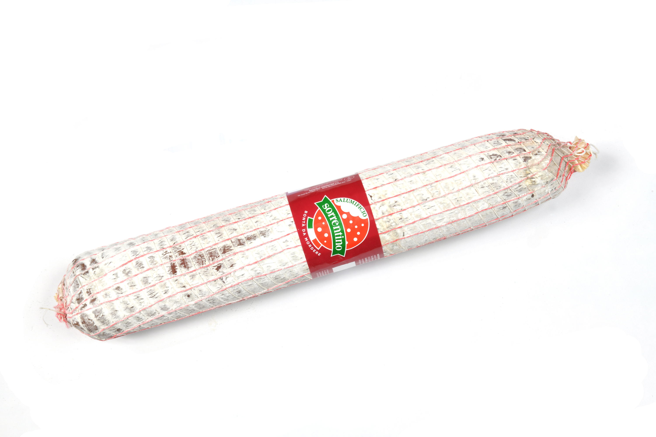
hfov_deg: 36.2
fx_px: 1002
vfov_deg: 24.6
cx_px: 328
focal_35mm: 55
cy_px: 218
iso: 100
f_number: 22
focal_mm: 55
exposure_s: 1/160
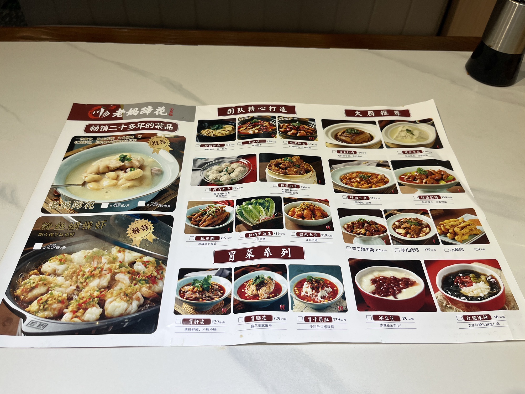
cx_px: 262
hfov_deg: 67.3
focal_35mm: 26
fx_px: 394
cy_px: 197
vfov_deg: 53.1
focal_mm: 5.1
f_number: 1.6
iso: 50
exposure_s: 1/469
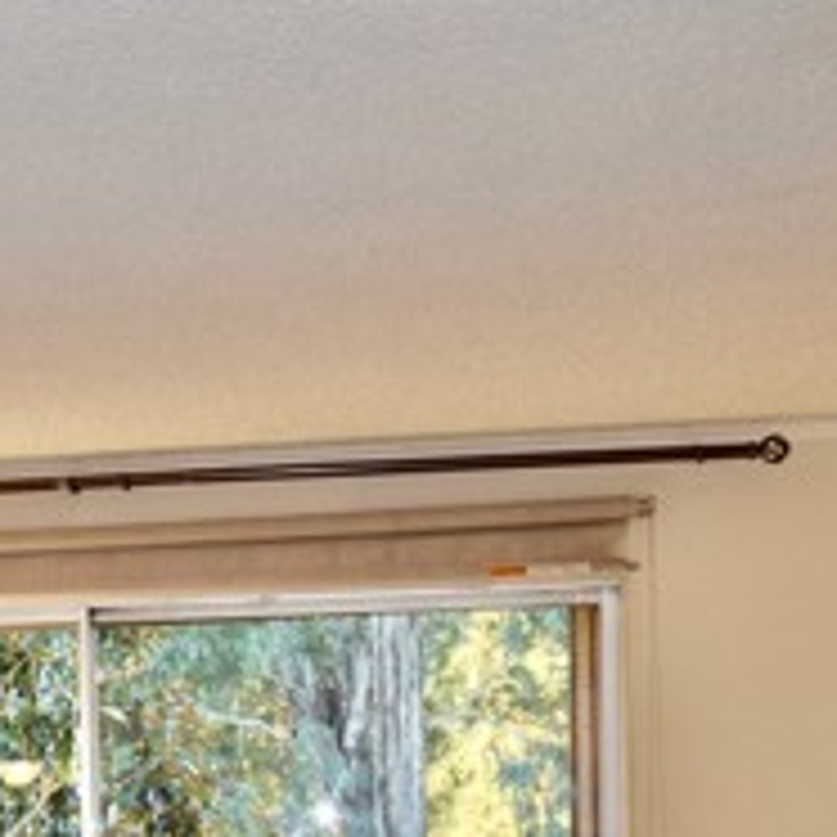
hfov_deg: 20.2
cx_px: -230
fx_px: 2161
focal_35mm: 79
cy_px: 943
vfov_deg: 20.8
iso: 800
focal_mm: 18
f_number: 5.6
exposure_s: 1/125
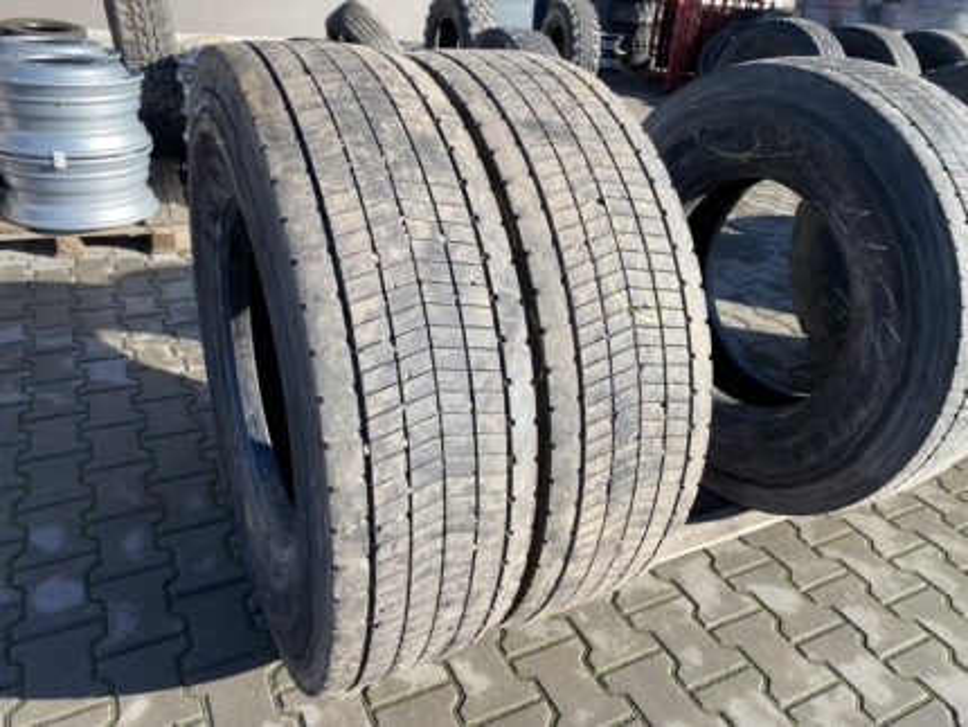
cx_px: 484
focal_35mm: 26
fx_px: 727
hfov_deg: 67.3
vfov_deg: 53.1
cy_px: 364
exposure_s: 1/822
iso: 32
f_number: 1.8
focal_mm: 4.25
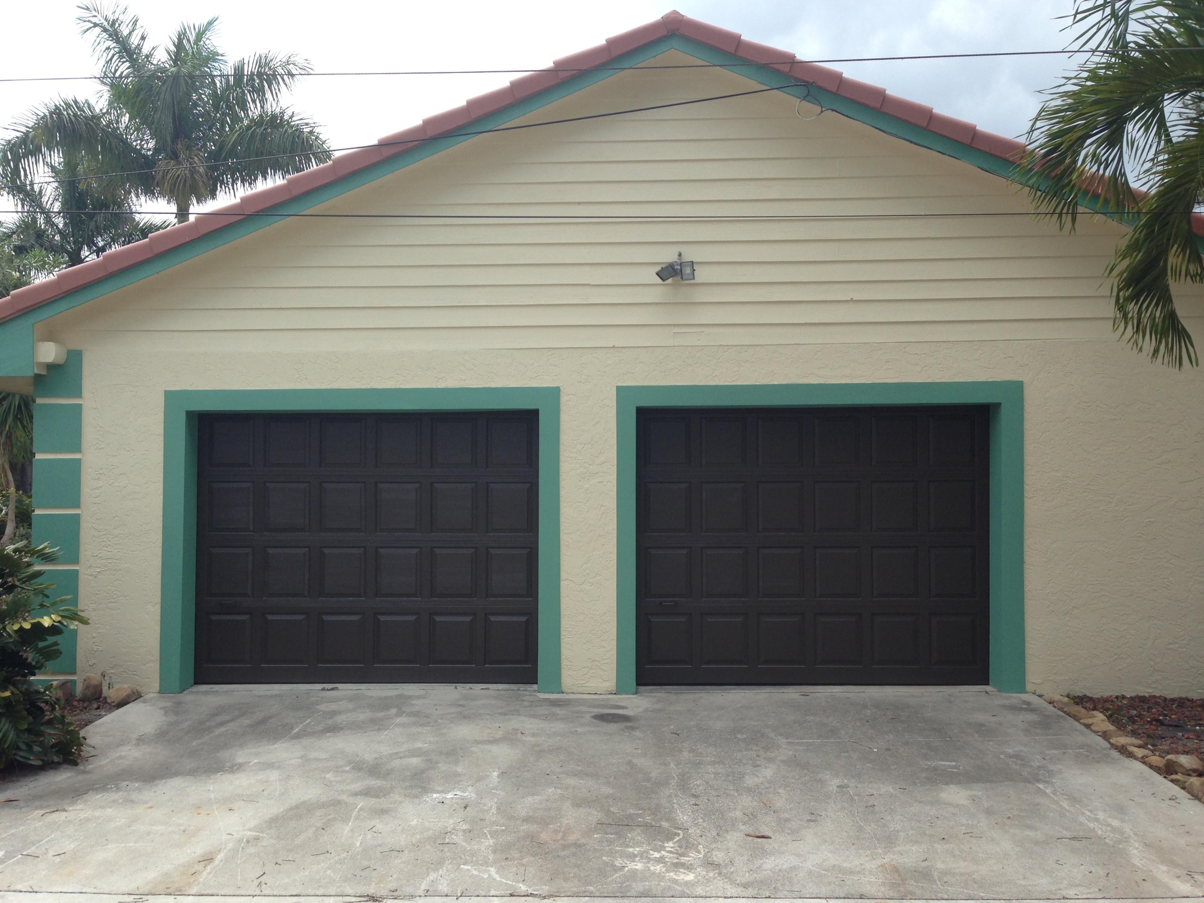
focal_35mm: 33
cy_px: 452
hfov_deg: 55.4
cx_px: 602
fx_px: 1148
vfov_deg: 42.9
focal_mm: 4.12
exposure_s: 1/553
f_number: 2.4
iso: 50
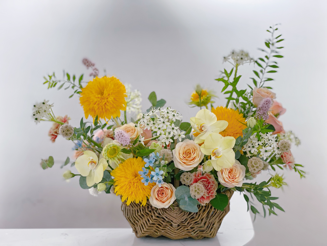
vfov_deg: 22.9
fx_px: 605
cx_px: 164
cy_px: 123
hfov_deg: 30.3
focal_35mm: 64
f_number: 2.2
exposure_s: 1/100
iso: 64
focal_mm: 7.5
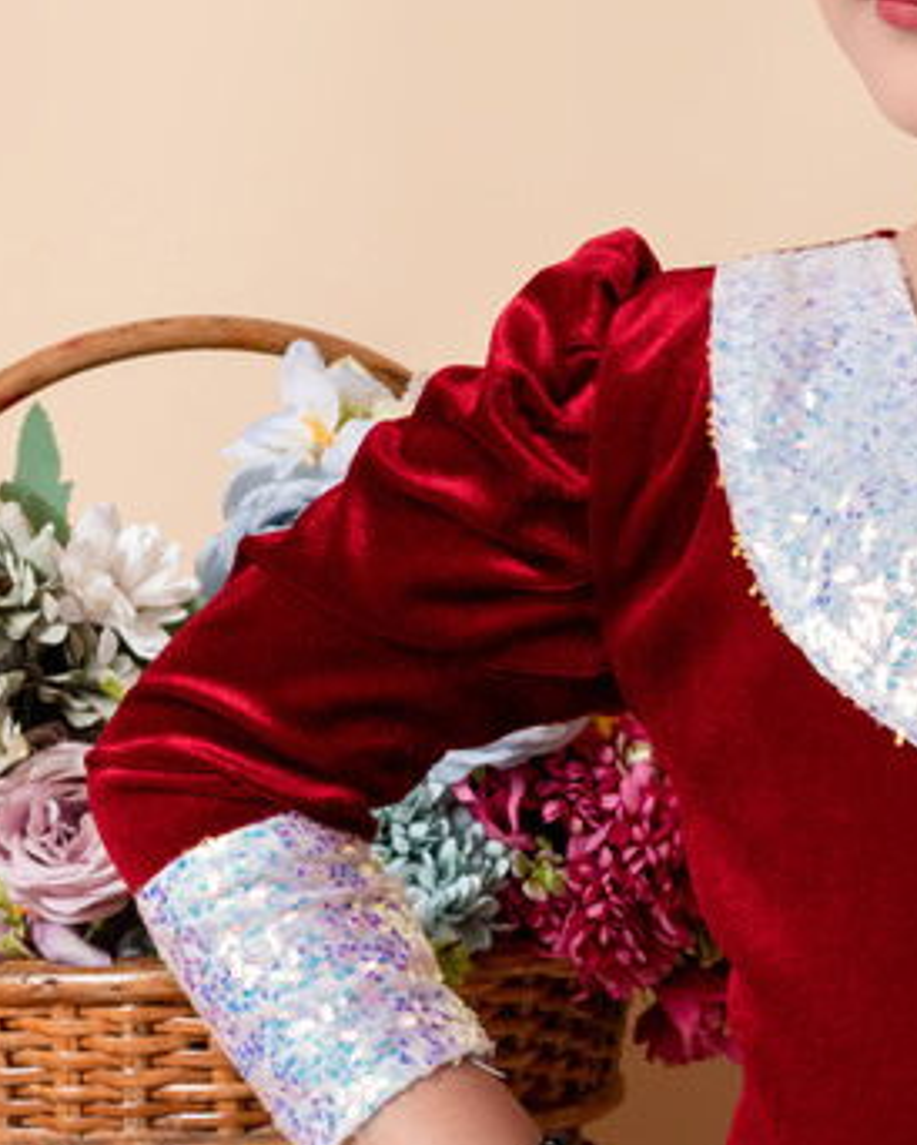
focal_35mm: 162
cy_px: 891
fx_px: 5491
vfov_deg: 11.9
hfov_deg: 9.4
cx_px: 1041
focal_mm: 59
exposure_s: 1/160
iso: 320
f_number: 13
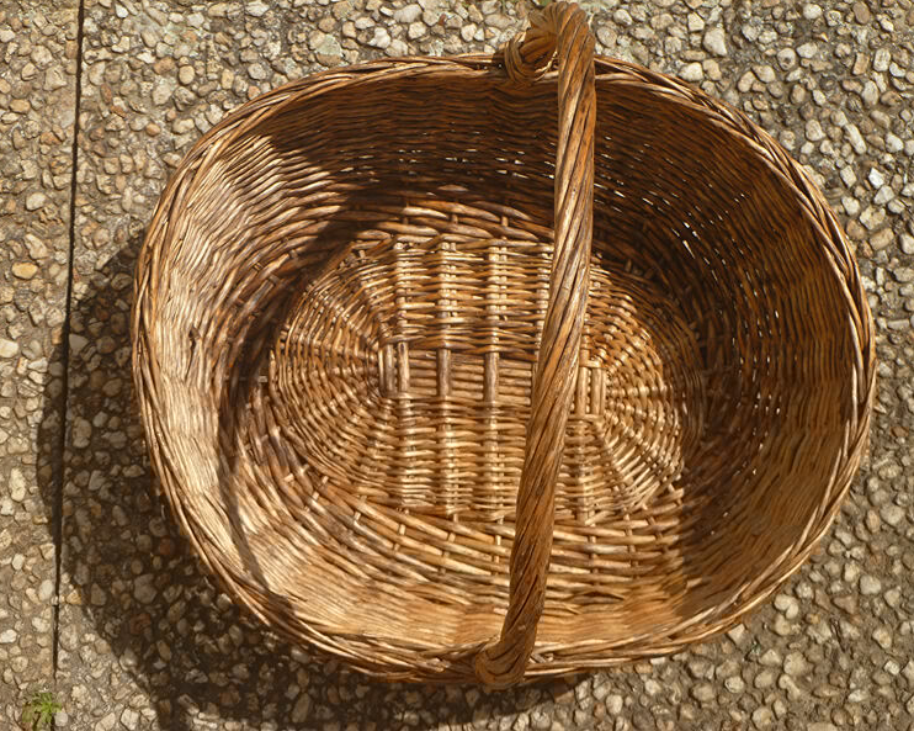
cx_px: 446
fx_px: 1622
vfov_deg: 25.4
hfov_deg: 31.5
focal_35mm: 60
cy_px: 362
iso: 80
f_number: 4
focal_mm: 10.2
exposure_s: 1/800
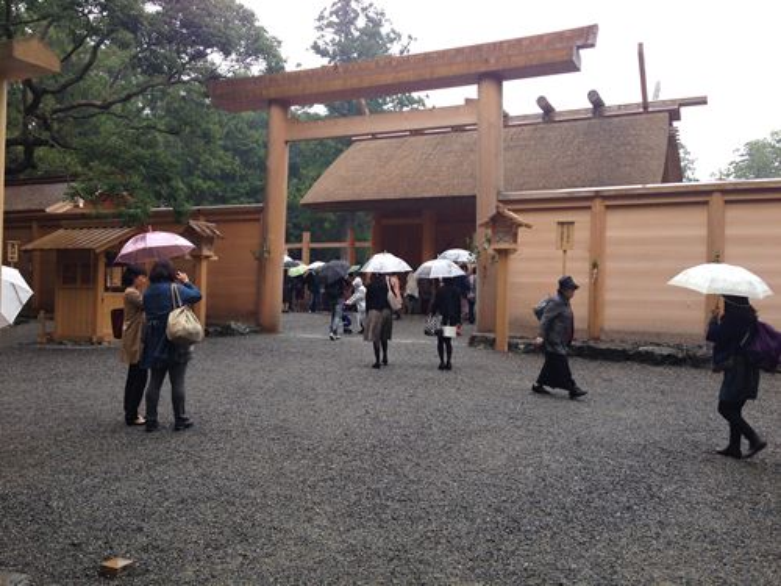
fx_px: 745
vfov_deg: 42.9
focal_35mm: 33
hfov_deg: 55.4
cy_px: 293
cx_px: 390
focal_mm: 4.12
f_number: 2.4
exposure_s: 1/120
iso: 50
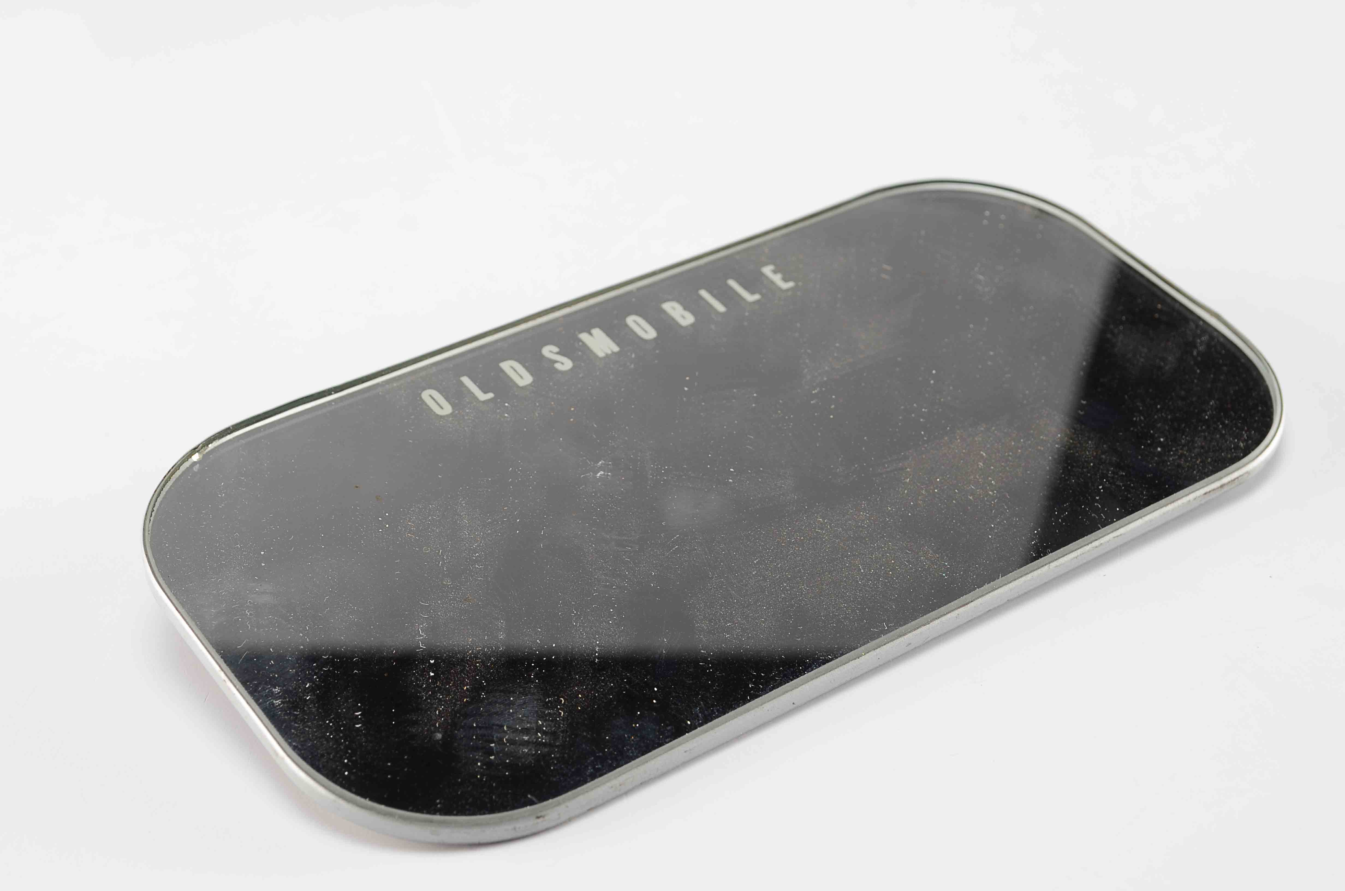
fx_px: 2237
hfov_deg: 33.5
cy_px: 446
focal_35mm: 60
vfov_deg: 22.5
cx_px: 672
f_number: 9
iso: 100
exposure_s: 1/80
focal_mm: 40
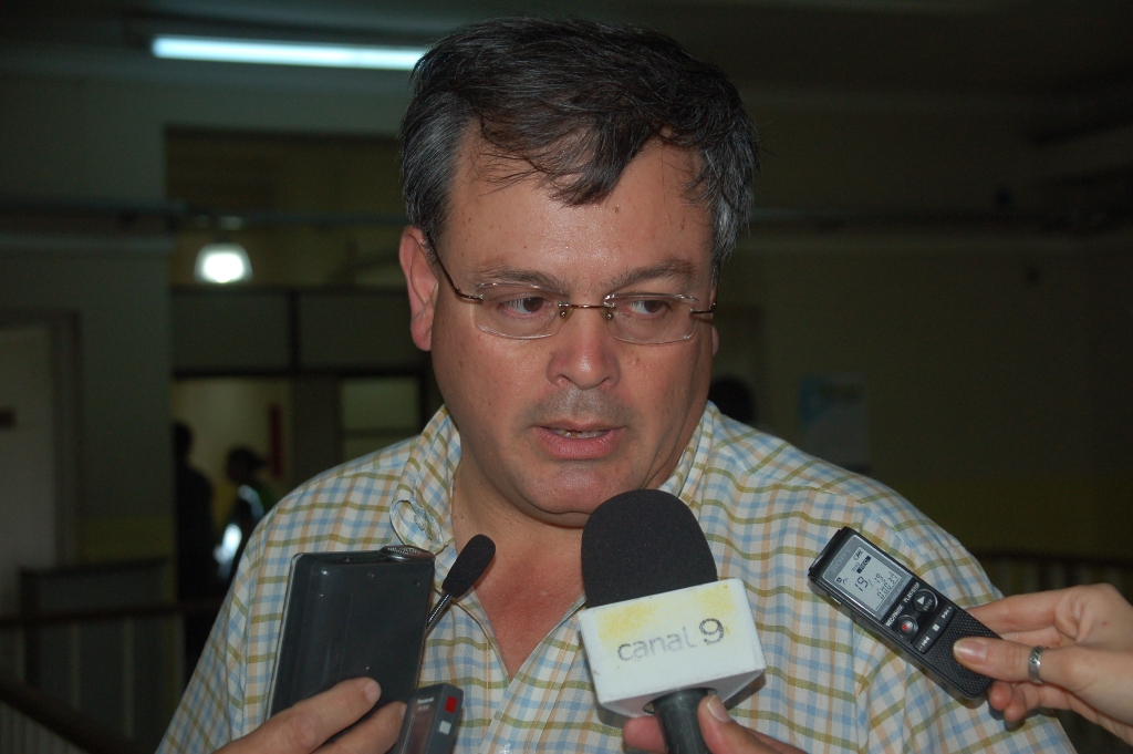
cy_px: 377
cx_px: 566
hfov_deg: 29.9
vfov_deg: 20.1
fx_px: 2123
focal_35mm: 68
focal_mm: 45
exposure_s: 1/125
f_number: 4.8
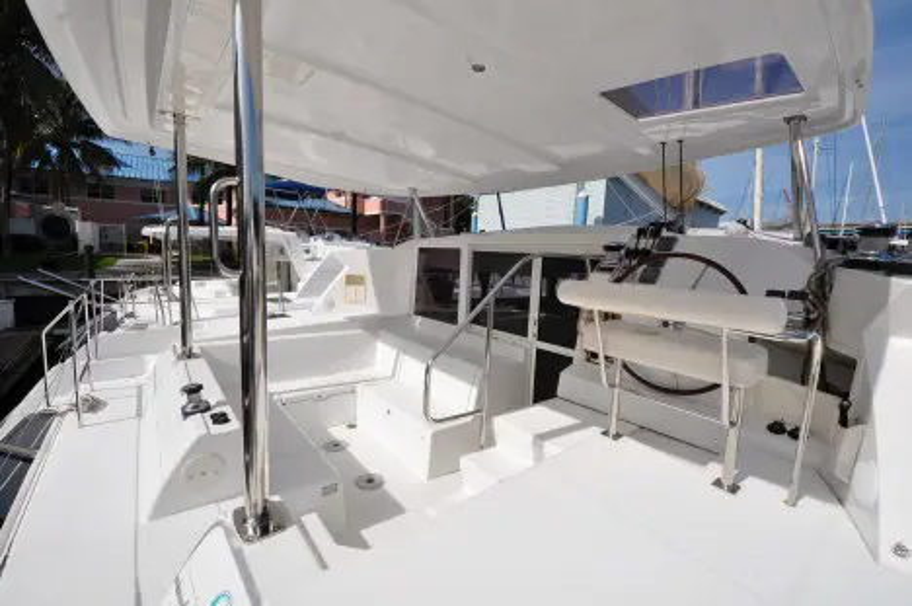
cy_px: 303
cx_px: 456
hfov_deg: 100.4
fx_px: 380
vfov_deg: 77.2
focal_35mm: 15
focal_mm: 10
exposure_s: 1/400
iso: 200
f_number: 11
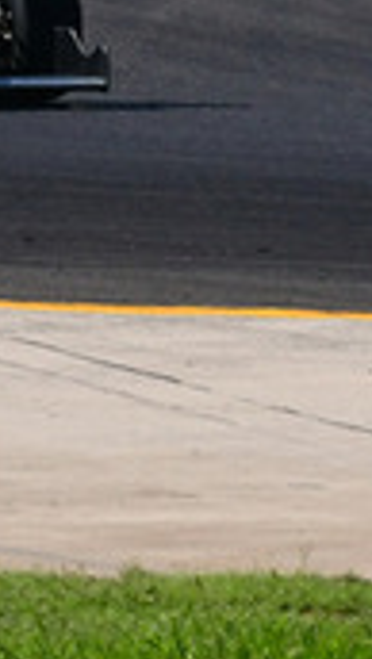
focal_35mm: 2341
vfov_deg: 0.9
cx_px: -418
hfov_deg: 0.5
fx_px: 40971
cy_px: -207
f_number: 13
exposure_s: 1/640
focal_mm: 320
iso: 500
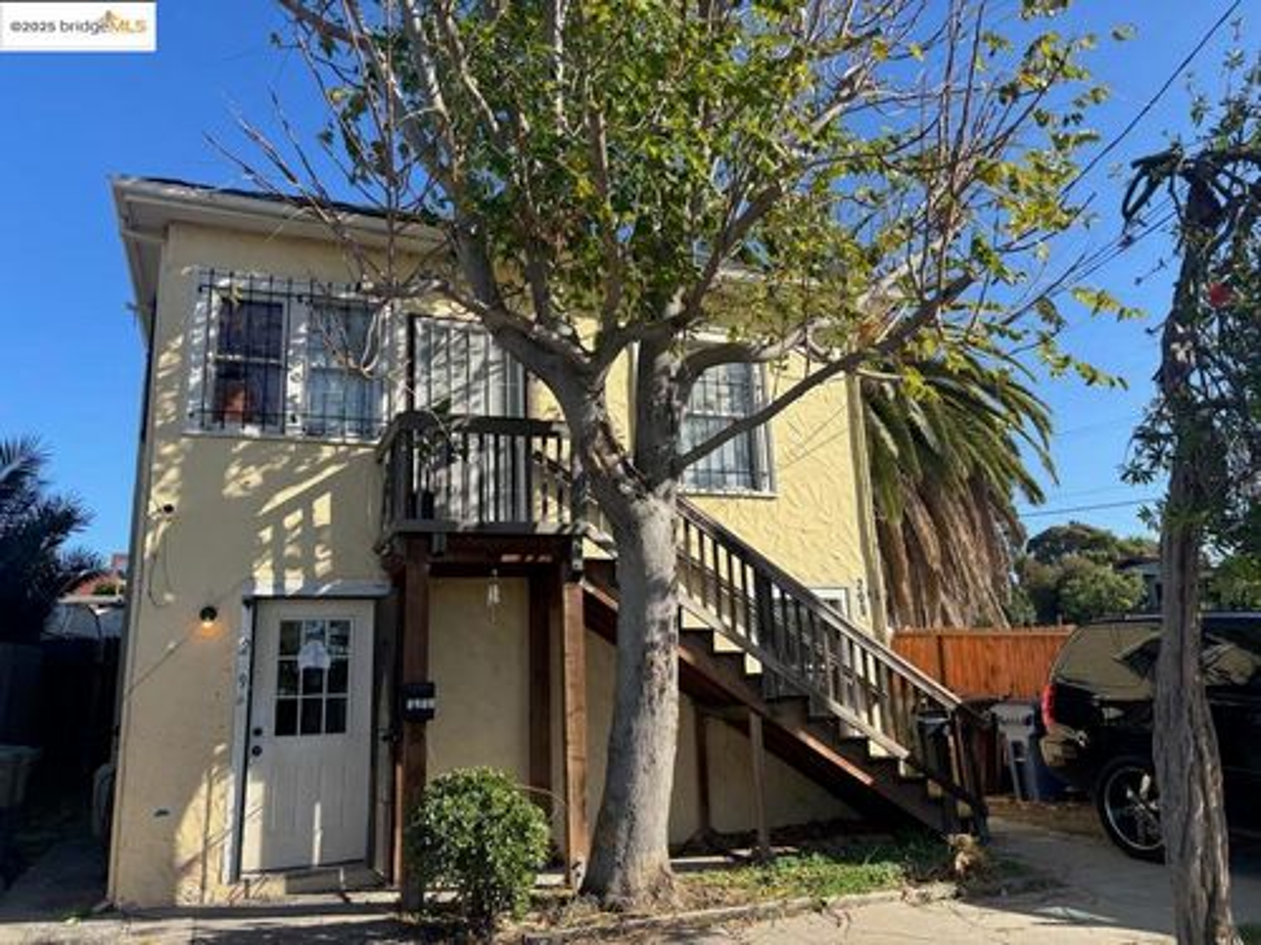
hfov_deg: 67.3
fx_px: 947
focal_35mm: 26
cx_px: 630
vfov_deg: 53.1
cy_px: 472
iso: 50
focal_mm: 5.96
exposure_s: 1/1812
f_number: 1.6
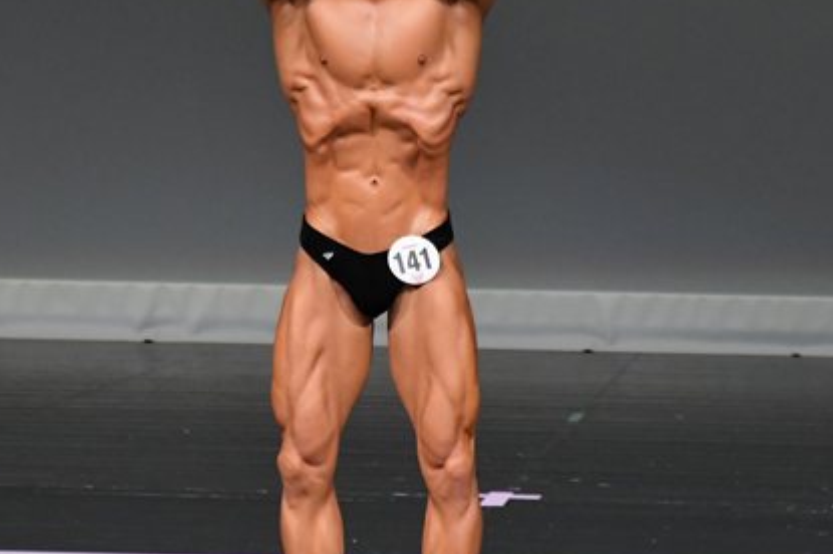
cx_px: 360
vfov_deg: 2.0
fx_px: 16207
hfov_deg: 2.9
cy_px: 299
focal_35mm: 701
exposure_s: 1/400
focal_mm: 250
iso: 4000
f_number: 5.6
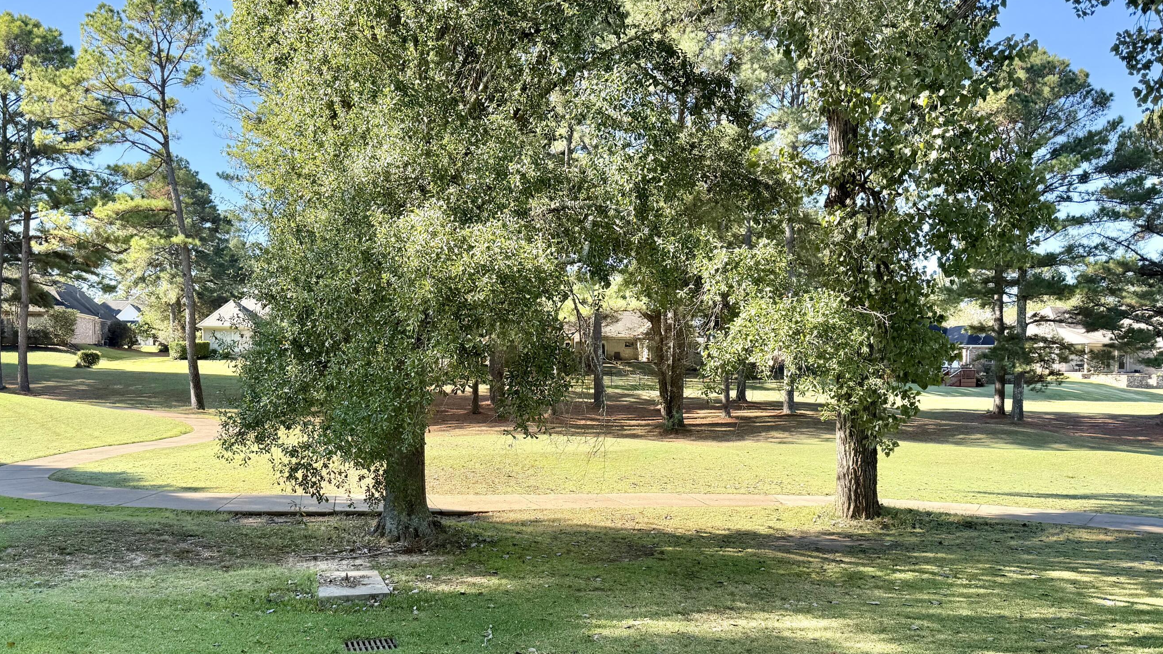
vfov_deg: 38.7
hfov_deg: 64.2
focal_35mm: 30
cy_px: 410
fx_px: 925
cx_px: 523
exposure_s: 1/1075
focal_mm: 6.76
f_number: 1.78
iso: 100
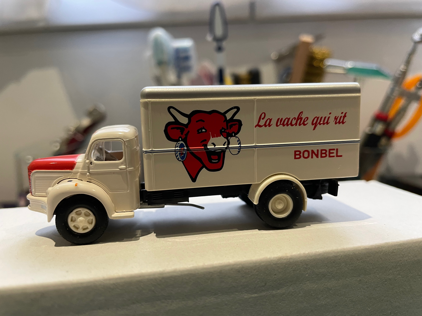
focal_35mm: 26
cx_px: 211
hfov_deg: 67.3
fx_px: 317
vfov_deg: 53.1
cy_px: 158
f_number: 1.6
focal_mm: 4.2
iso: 125
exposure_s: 1/61
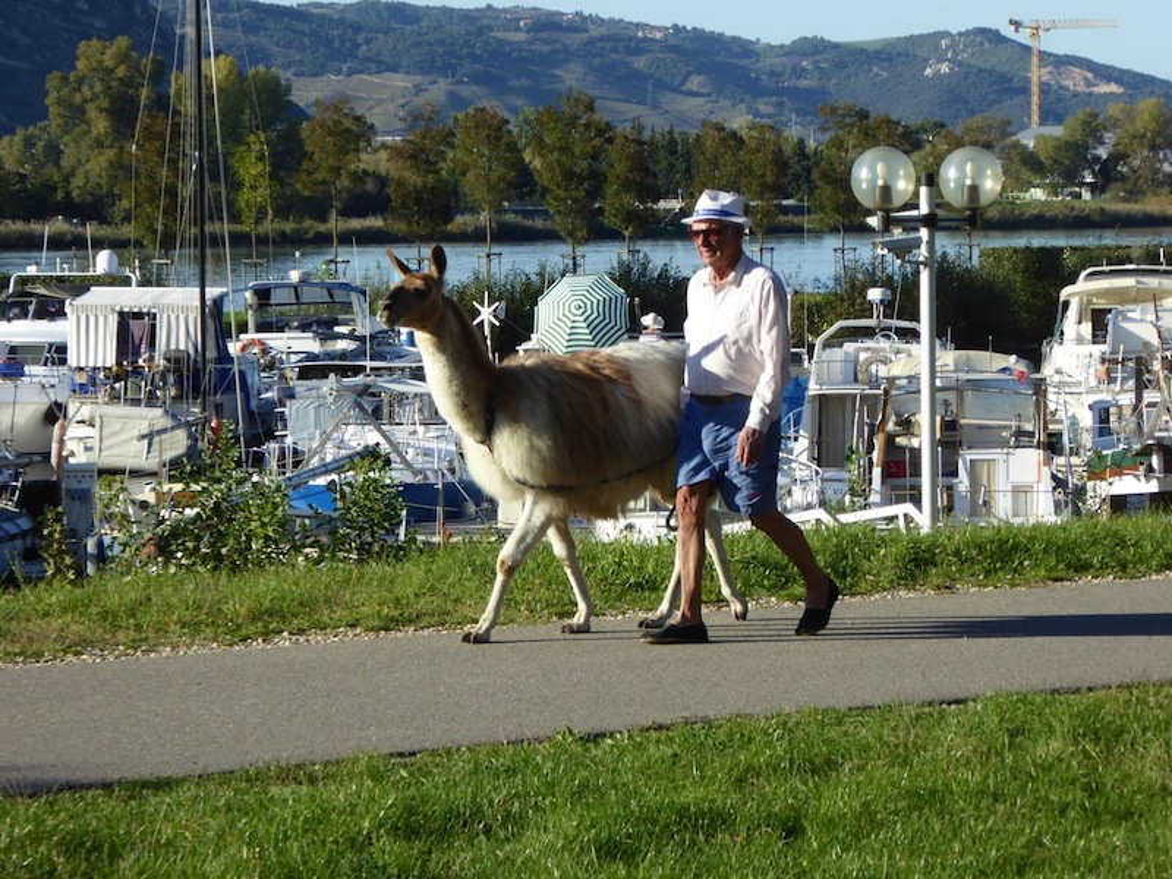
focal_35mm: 191
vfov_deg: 7.8
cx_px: 586
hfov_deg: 10.4
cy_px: 440
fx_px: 6467
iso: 100
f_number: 5.6
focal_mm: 30.9
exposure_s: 1/250
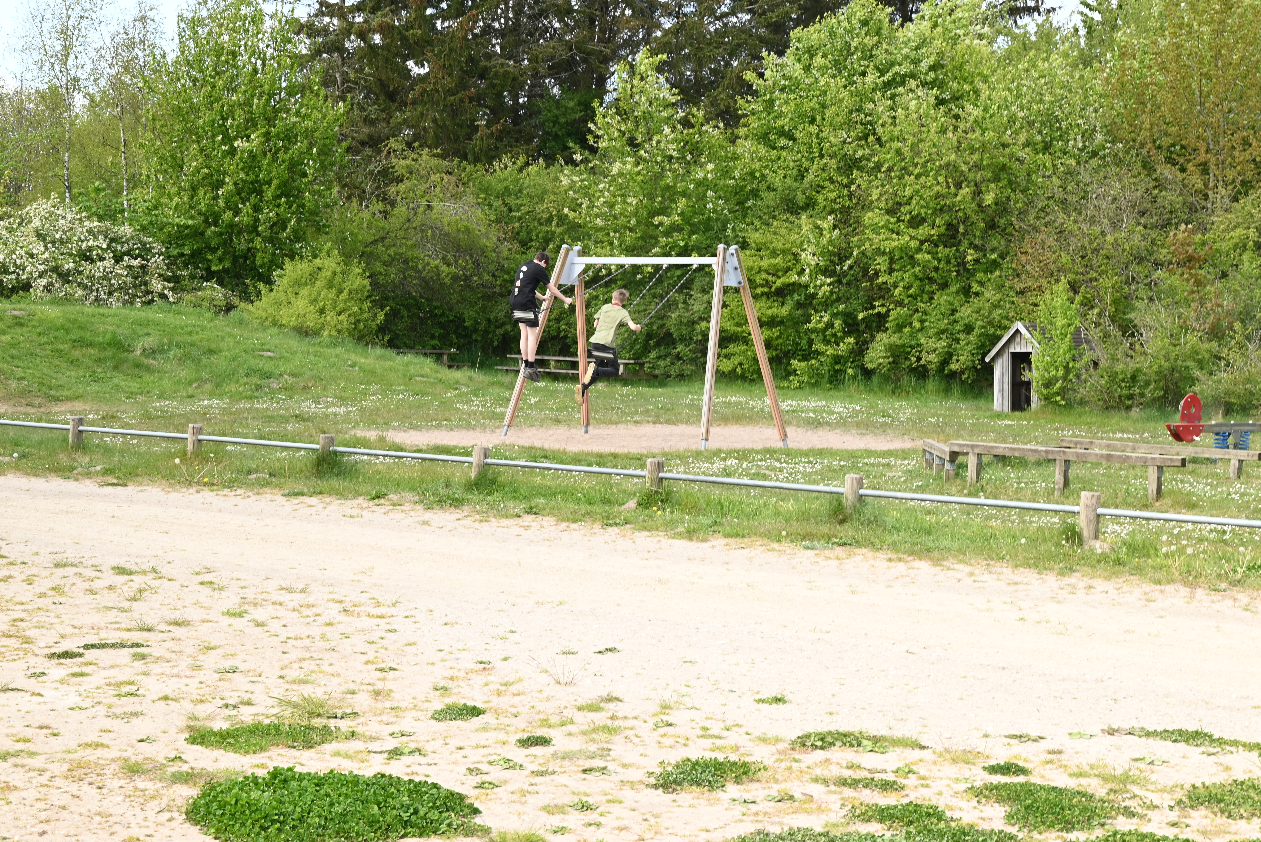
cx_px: 630
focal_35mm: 61
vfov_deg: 22.3
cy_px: 421
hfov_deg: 32.9
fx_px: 2137
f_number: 16
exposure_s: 1/60
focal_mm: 61
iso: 360
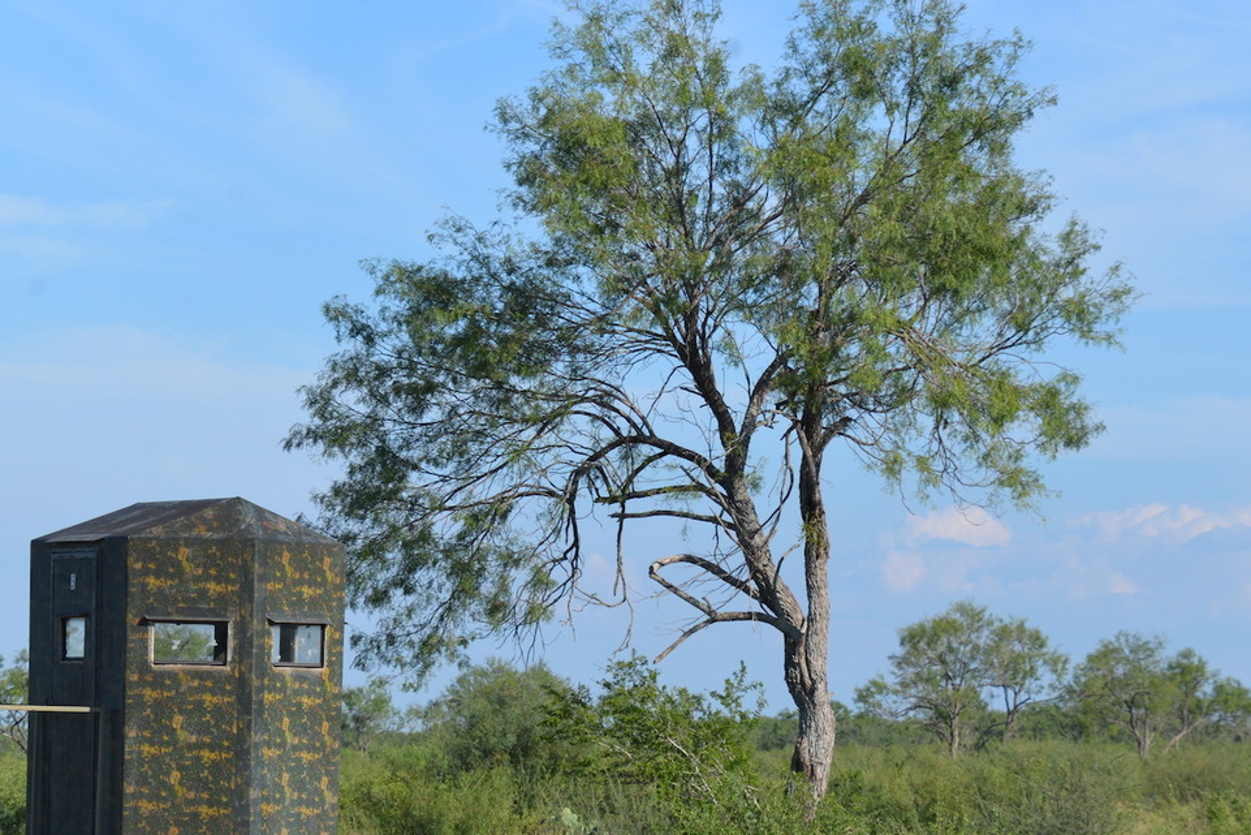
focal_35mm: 160
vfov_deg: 8.6
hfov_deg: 12.8
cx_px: 722
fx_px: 5560
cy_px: 675
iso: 110
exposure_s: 1/250
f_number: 8
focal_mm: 95
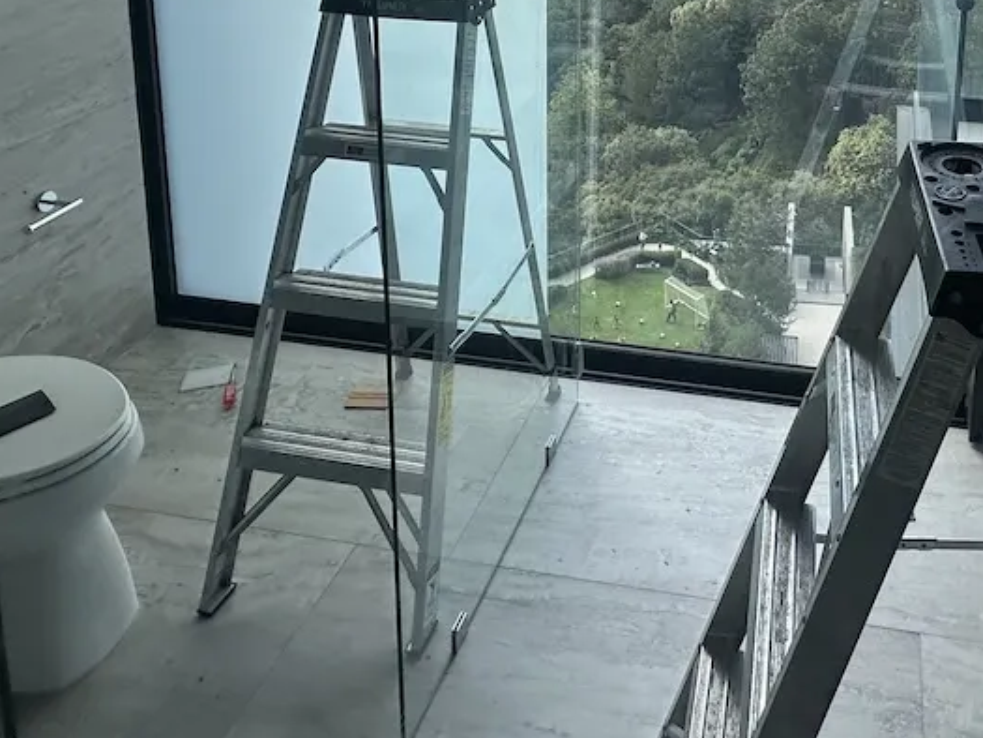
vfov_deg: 37.0
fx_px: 909
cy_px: -77
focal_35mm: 32
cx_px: 760
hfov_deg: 53.7
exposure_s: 1/443
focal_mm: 2.22
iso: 40
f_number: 2.2
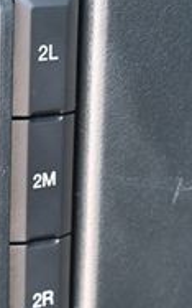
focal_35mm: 144
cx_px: 21
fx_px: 1204
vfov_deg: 14.5
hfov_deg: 9.1
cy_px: 184
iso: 3200
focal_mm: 27.5
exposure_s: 1/60
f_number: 4.5
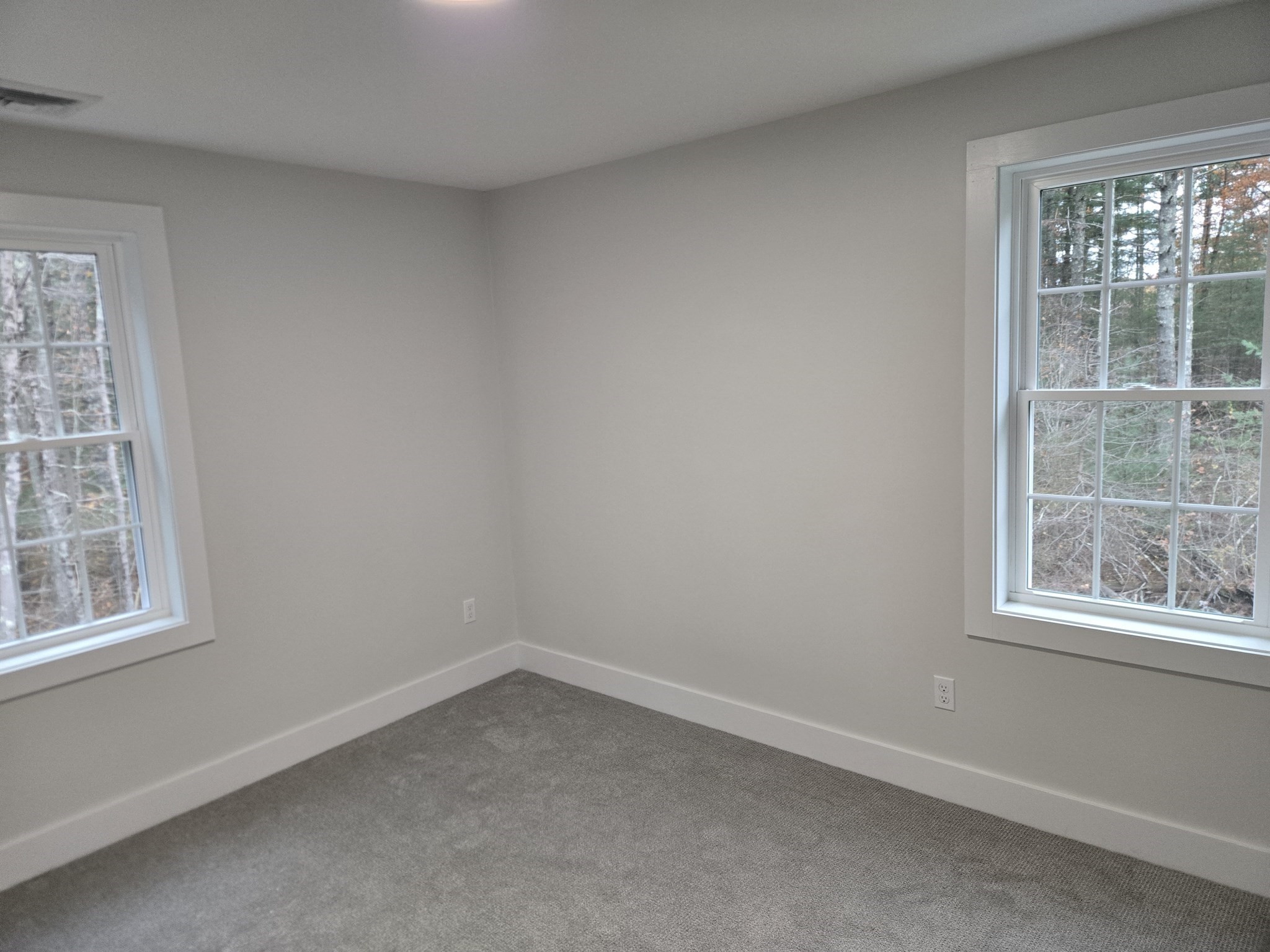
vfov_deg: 58.9
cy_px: 476
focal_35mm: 23
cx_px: 635
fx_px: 844
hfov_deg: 73.9
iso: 250
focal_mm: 5.4
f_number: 1.8
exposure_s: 1/120
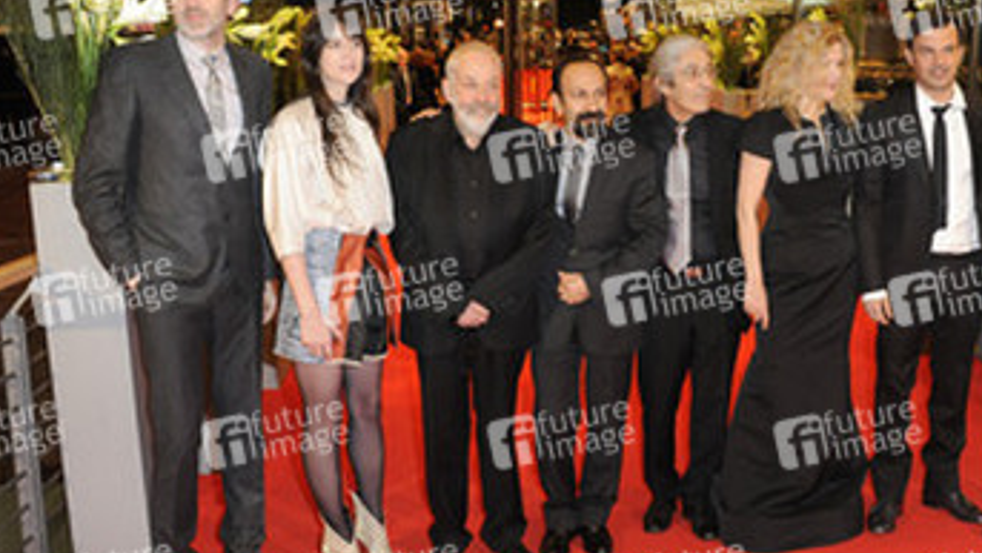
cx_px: 600
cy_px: 221
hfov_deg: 46.1
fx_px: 1146
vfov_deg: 27.1
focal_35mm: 44
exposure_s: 1/160
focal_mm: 32
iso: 3200
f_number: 5.6
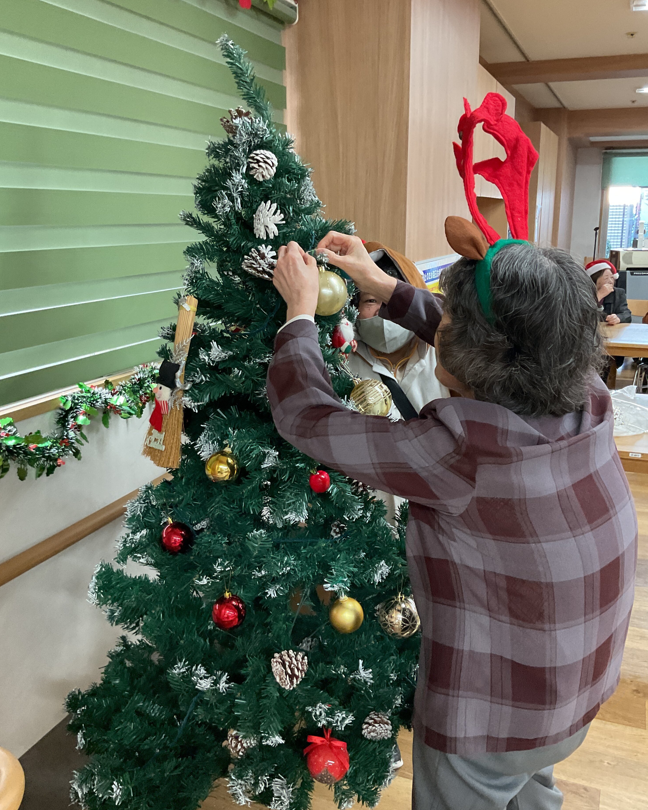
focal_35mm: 31
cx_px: 331
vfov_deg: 57.2
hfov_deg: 47.1
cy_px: 399
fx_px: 743
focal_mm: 3
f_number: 1.8
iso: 200
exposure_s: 1/60
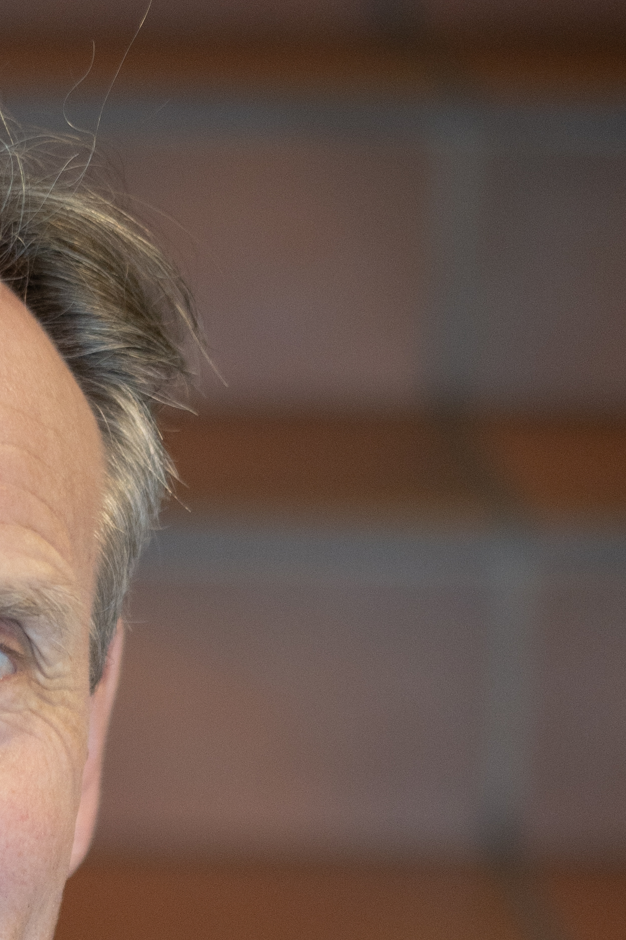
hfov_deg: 8.4
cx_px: -224
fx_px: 4173
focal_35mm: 160
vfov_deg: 12.4
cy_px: 1230
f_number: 1.4
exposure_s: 1/250
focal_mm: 50
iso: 400
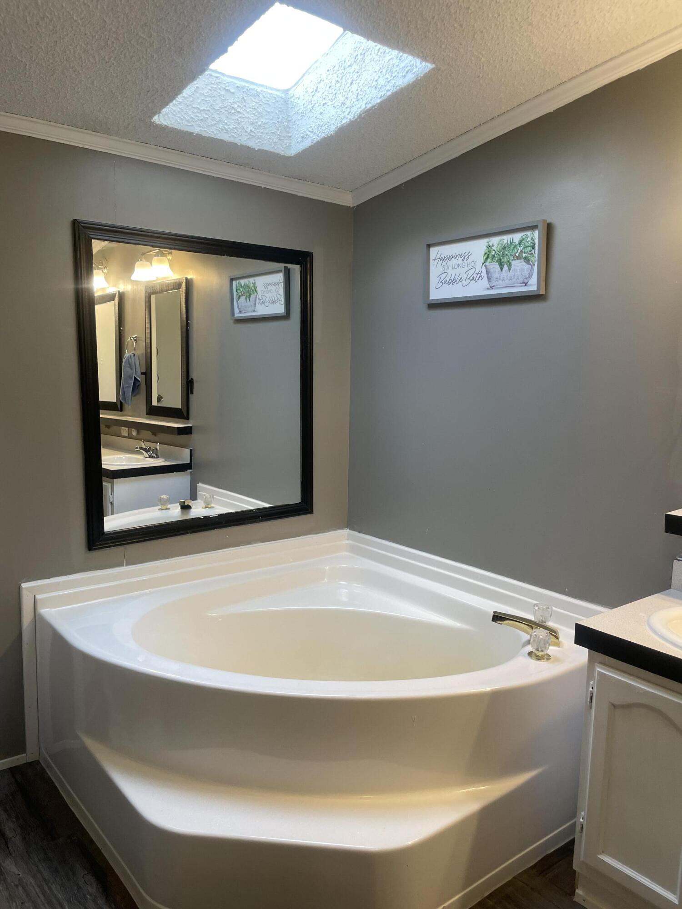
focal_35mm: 26
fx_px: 683
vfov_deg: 67.3
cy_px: 454
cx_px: 341
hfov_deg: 53.1
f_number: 1.6
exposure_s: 1/120
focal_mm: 4.2
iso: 100
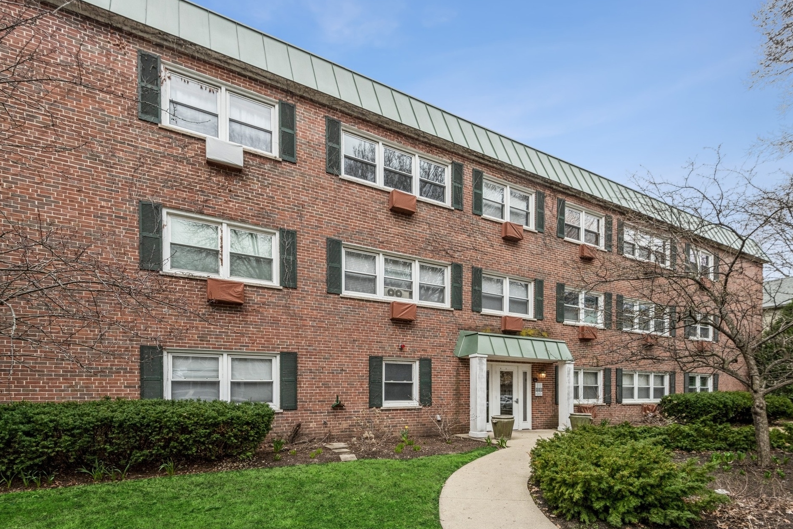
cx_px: 405
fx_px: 374
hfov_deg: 93.3
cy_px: 272
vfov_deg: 70.4
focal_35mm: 17
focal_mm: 16
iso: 400
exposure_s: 1/500
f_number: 8
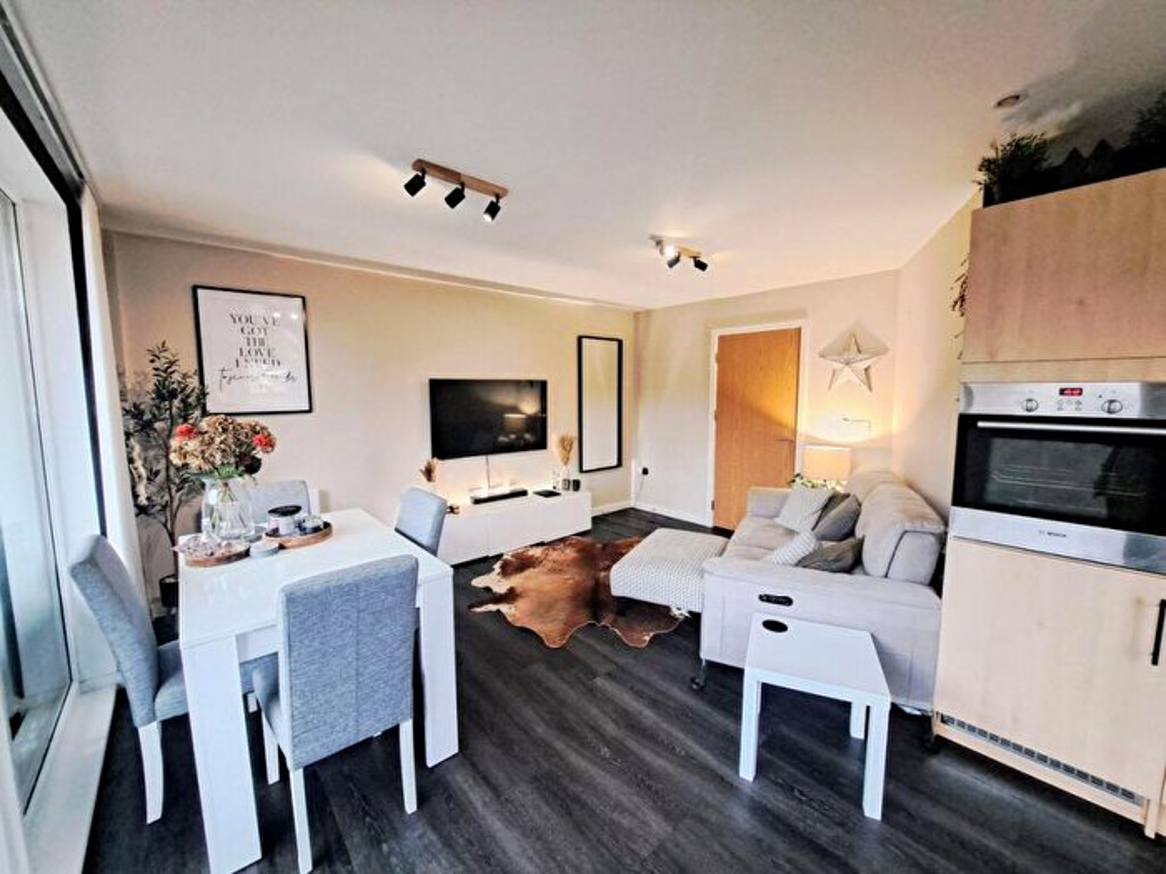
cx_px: 583
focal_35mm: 13
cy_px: 437
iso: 400
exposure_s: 1/25
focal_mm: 1.74
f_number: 2.2
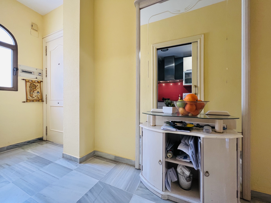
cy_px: 102
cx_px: 136
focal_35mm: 13
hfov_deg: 106.2
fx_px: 102
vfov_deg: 89.9
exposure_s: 1/100
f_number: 1.8
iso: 200
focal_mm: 1.57
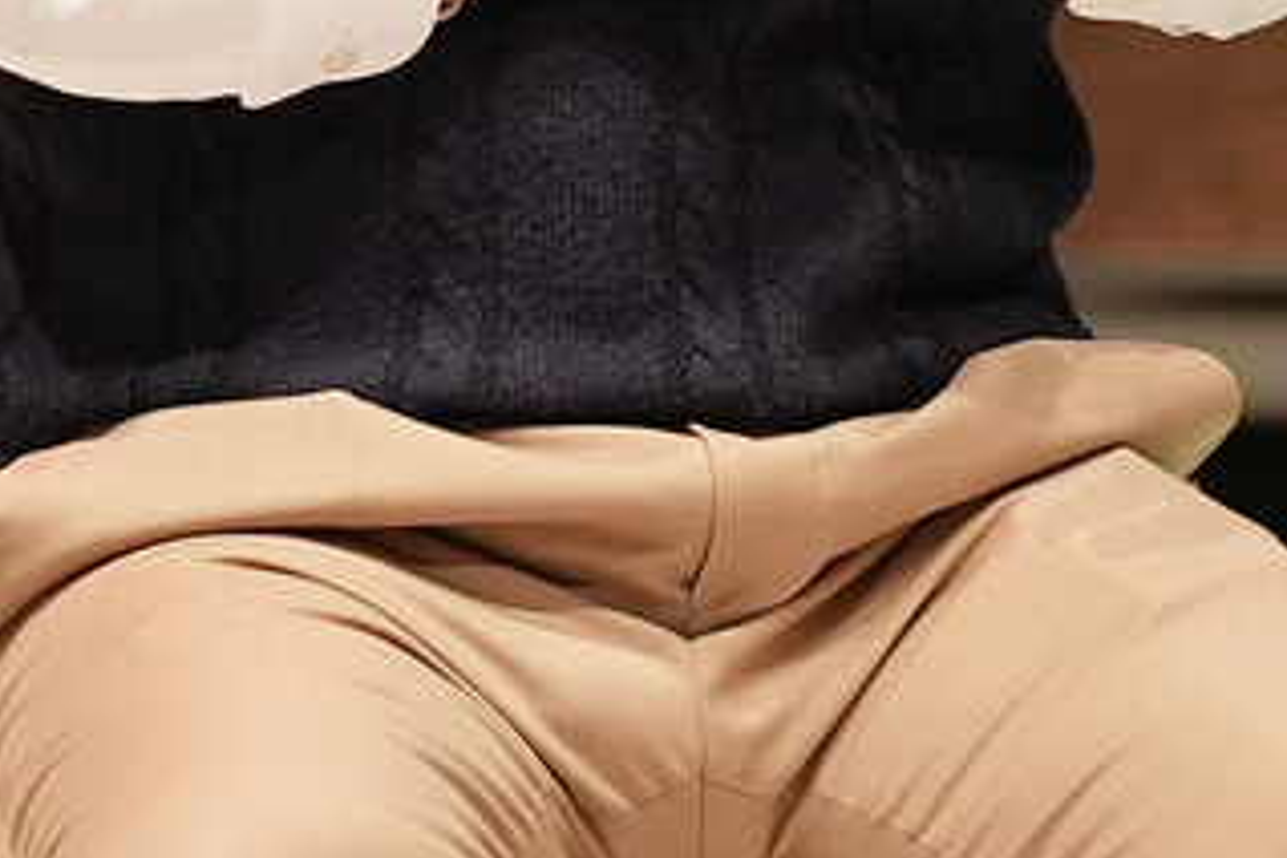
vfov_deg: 1.5
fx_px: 32423
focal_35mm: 907
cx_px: 1809
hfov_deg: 2.3
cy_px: -261
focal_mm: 150
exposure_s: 1/250
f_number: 4
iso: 1600
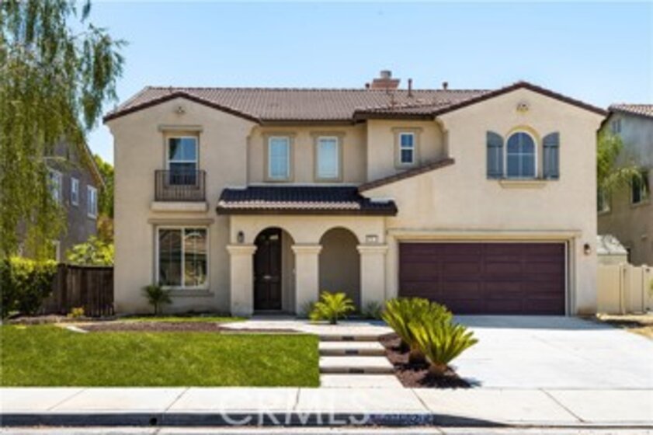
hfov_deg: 61.9
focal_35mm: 30
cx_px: 326
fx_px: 544
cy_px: 218
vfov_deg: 43.6
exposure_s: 1/160
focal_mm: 30
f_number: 13
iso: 125
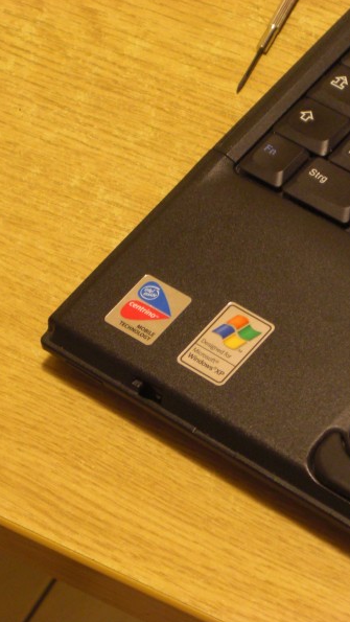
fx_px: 2753
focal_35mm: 167
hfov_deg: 7.3
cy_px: 312
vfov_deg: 12.9
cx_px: 165
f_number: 5.2
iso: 200
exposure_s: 1/2
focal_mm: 18.6
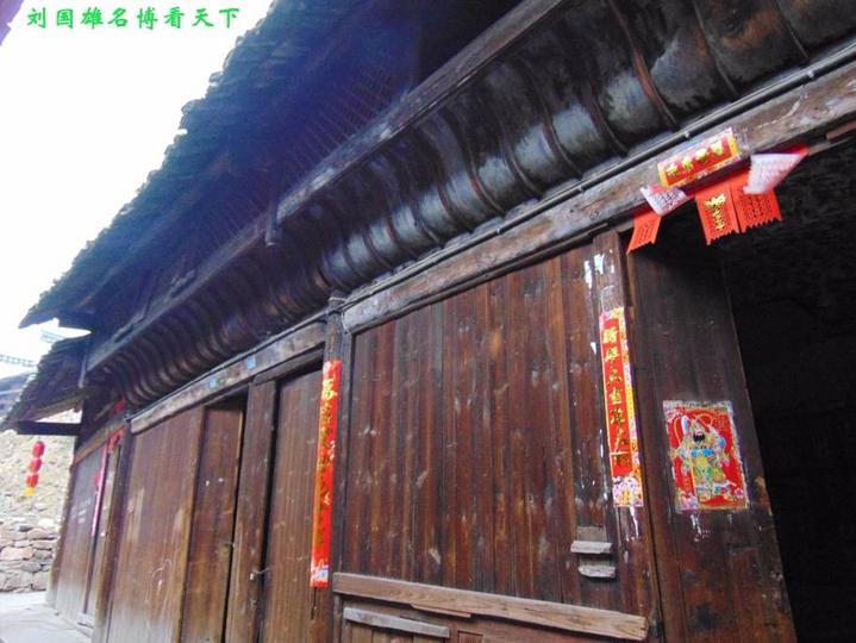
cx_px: 428
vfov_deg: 54.9
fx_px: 619
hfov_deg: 69.4
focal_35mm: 25
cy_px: 322
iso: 400
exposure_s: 1/30
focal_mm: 4.5
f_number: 3
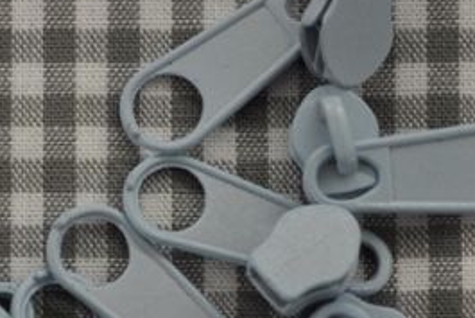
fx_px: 2627
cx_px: 143
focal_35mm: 199
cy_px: 364
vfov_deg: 6.9
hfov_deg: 10.3
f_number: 5.3
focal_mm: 44
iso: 640
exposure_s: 1/60
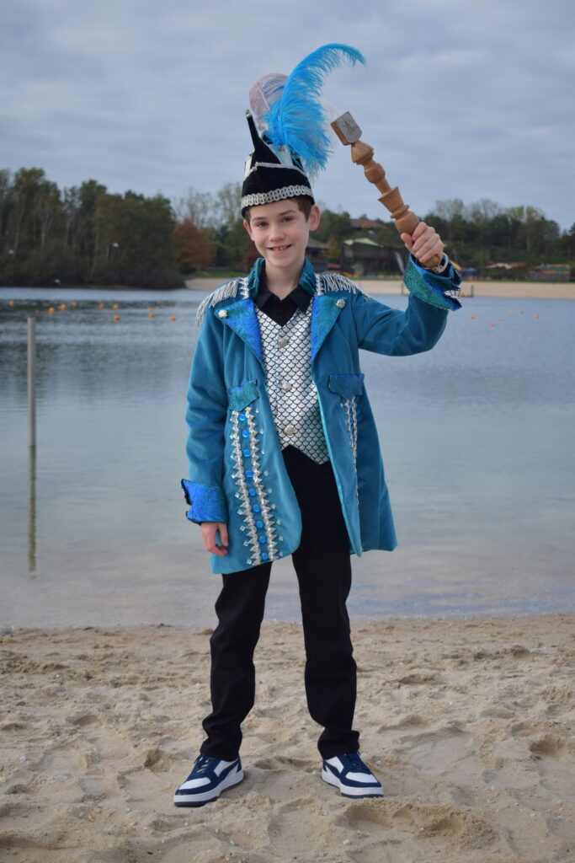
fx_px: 1221
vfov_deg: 38.9
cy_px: 432
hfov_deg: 26.5
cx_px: 288
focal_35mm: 51
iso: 200
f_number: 4.5
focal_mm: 34
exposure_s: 1/800
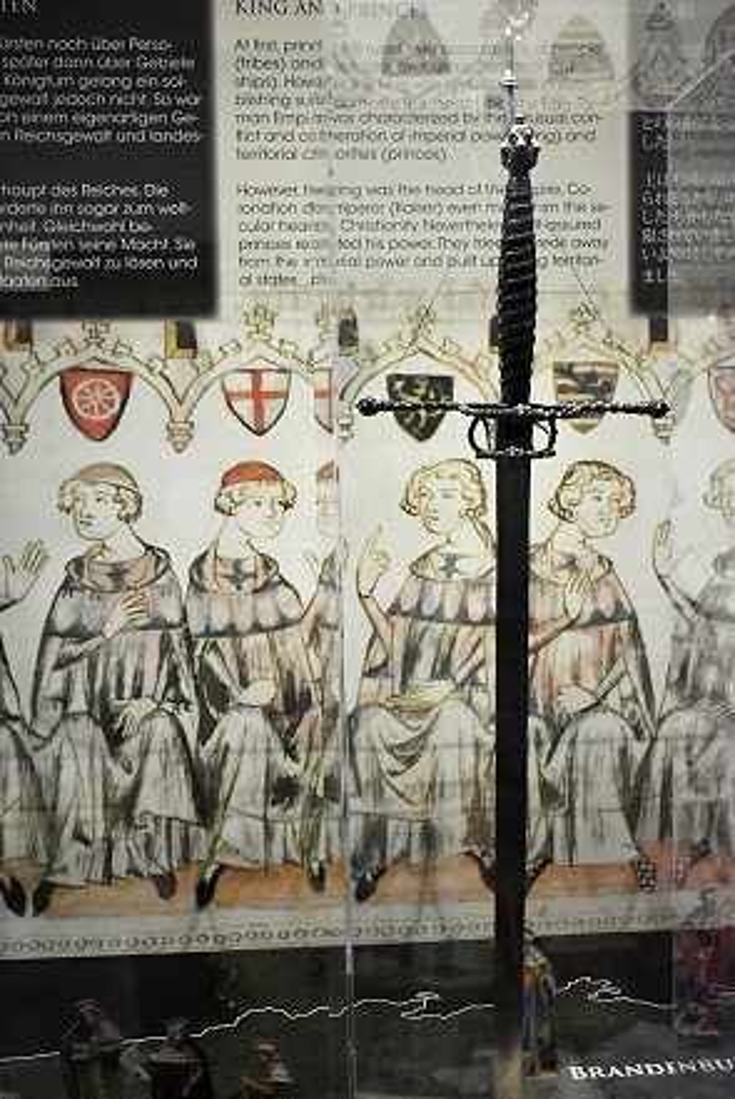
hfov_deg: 28.1
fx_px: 1466
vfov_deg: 41.1
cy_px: 550
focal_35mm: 48
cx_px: 368
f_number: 7.1
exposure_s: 1/125
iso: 2200
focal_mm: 32
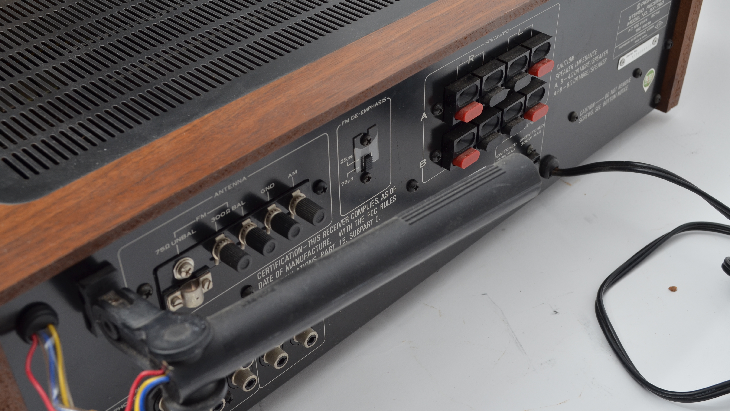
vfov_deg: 25.4
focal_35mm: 47
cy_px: 230
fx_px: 910
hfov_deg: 43.7
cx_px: 345
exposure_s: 1/125
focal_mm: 28
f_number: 8
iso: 250
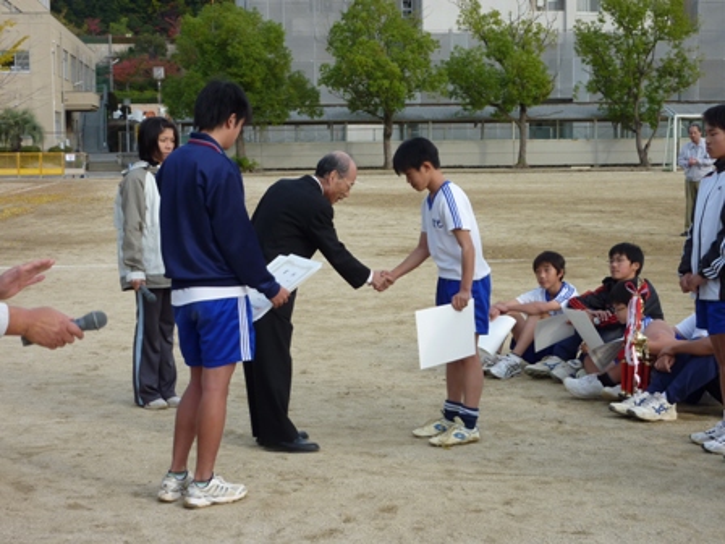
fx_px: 1403
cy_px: 272
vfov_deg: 21.9
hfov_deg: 29.0
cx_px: 362
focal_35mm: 67
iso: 80
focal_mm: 11
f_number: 4.1
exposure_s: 1/250
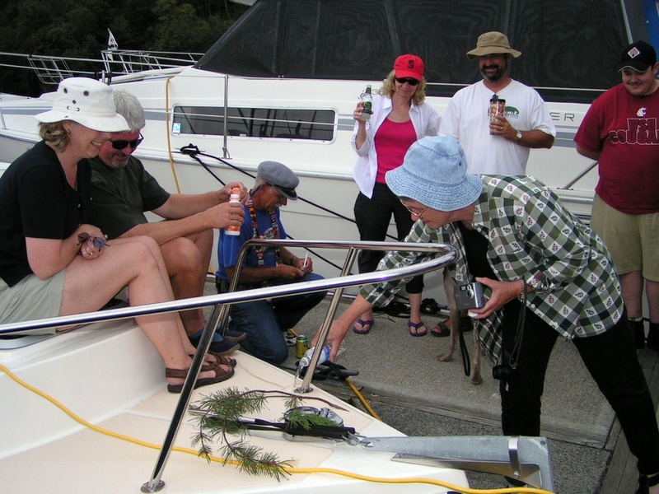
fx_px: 723
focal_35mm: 38
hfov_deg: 49.0
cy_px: 247
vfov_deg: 37.7
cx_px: 330
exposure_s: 1/400
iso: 50
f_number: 2.8
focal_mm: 5.8
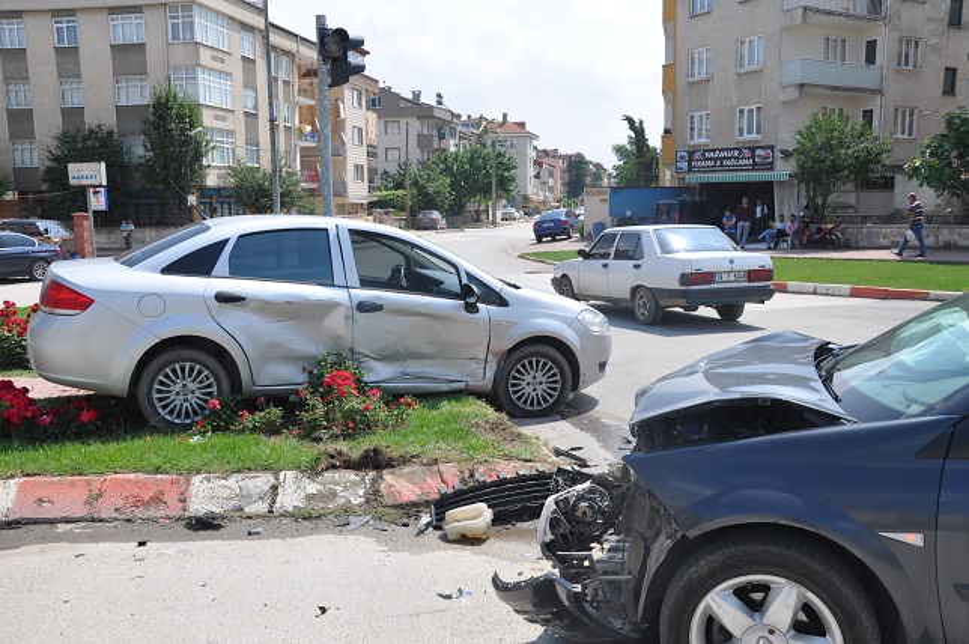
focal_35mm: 32
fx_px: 847
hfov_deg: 59.5
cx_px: 484
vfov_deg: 41.6
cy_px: 322
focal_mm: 21
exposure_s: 1/400
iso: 200
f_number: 10
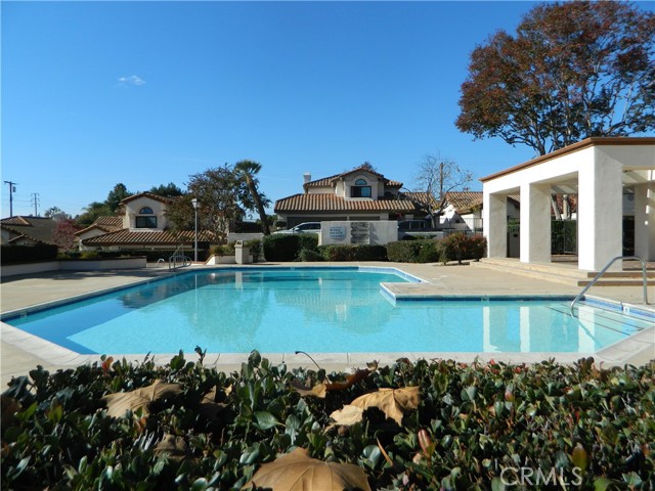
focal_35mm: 25
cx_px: 328
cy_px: 246
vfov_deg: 54.9
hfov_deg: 69.4
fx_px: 473
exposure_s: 1/160
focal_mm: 4.5
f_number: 8.7
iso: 80
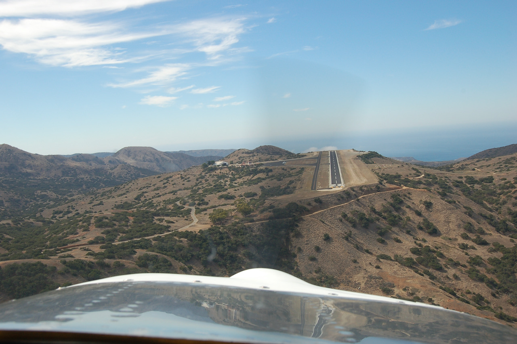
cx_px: 258
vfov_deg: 36.8
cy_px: 172
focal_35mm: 36
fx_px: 517
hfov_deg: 53.2
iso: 280
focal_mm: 24
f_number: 10
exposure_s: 1/250
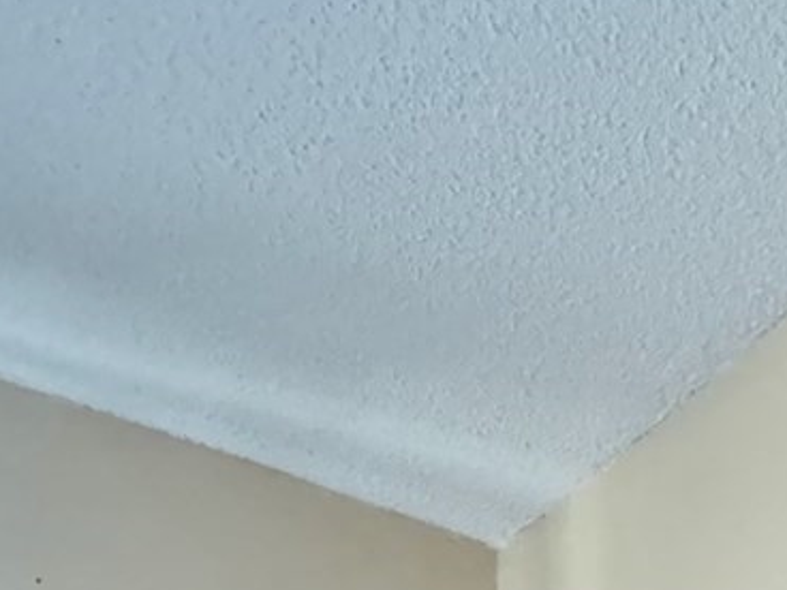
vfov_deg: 13.0
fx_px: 1773
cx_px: 939
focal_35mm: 78
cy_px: 1511
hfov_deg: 23.0
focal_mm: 2.22
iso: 1250
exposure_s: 1/60
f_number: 2.2
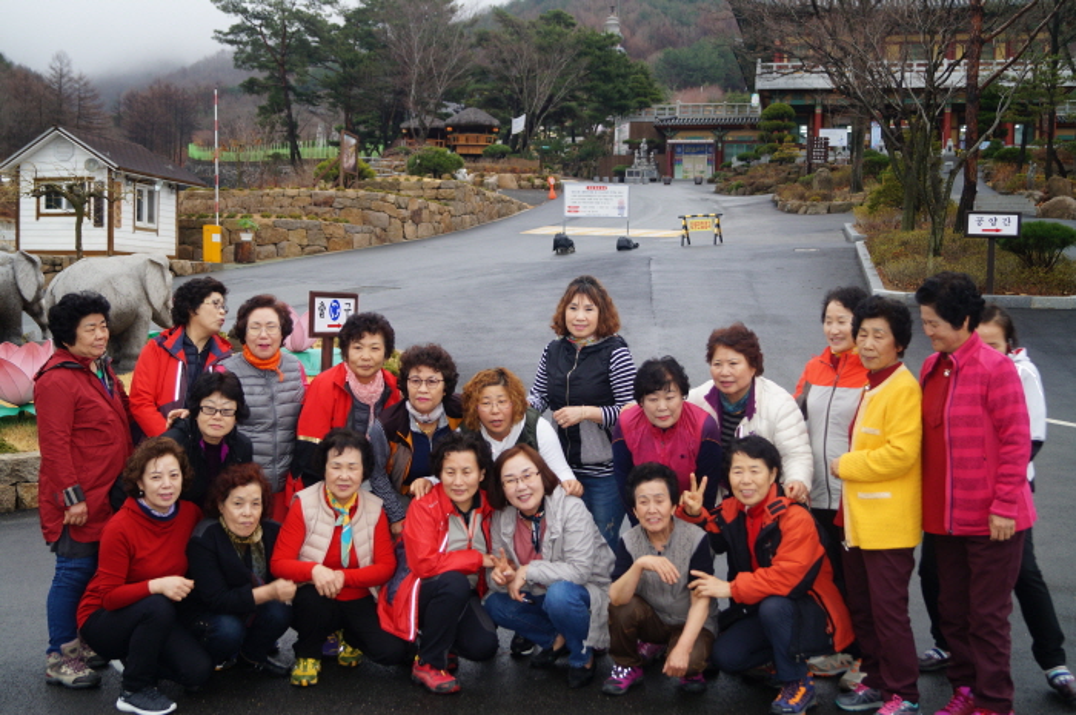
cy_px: 358
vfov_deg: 31.8
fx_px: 1254
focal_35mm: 42
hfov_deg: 46.4
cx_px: 538
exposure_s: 1/60
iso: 200
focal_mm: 28
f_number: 4.5
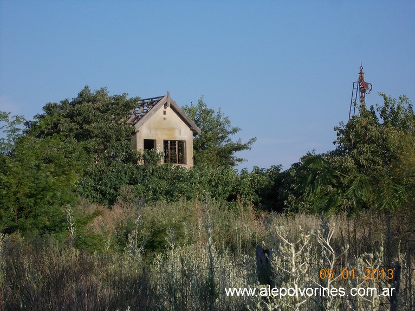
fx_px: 1522
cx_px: 208
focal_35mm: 127
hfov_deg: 15.5
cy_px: 156
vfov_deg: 11.7
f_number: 6.3
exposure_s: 1/320
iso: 80
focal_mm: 17.9
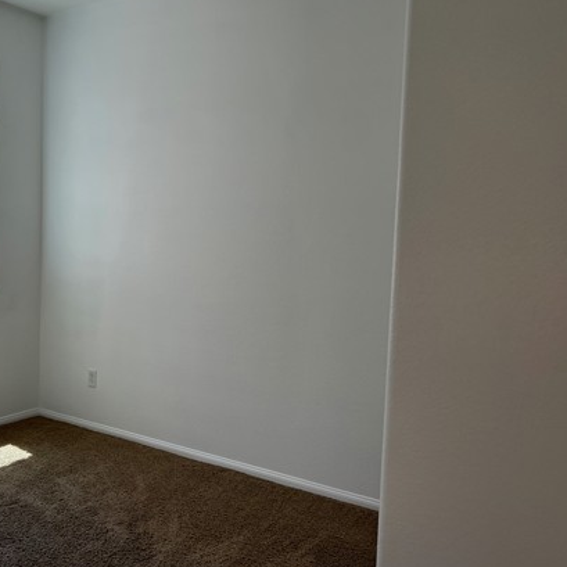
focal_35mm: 36
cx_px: 136
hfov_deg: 44.4
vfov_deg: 46.0
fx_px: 667
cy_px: 274
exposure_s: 1/346
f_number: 1.5
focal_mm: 5.7
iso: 50
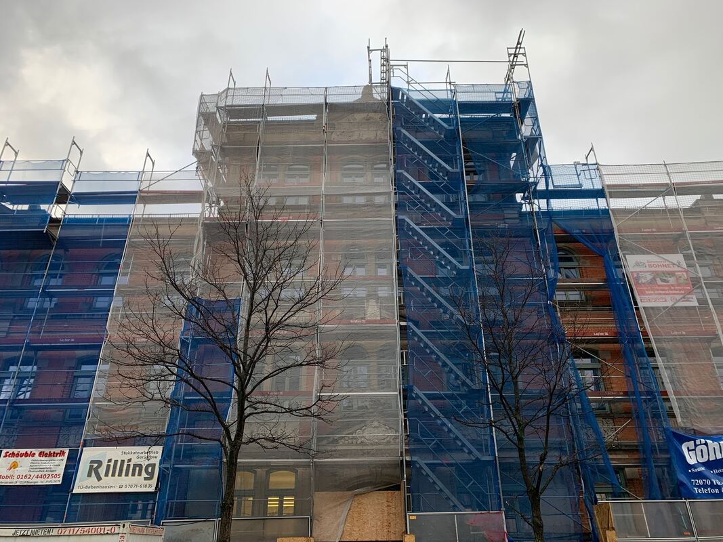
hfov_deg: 67.3
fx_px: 543
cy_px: 271
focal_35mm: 26
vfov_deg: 53.1
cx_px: 362
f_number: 1.8
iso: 32
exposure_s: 1/122
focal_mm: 4.25
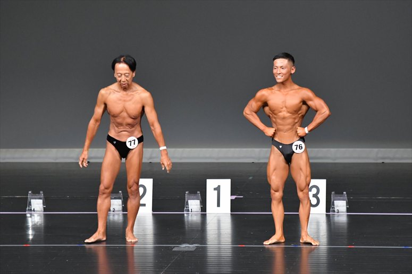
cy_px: 137
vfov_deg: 4.4
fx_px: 3603
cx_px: 206
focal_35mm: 315
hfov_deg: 6.5
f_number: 5.6
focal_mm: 210
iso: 5000
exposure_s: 1/400
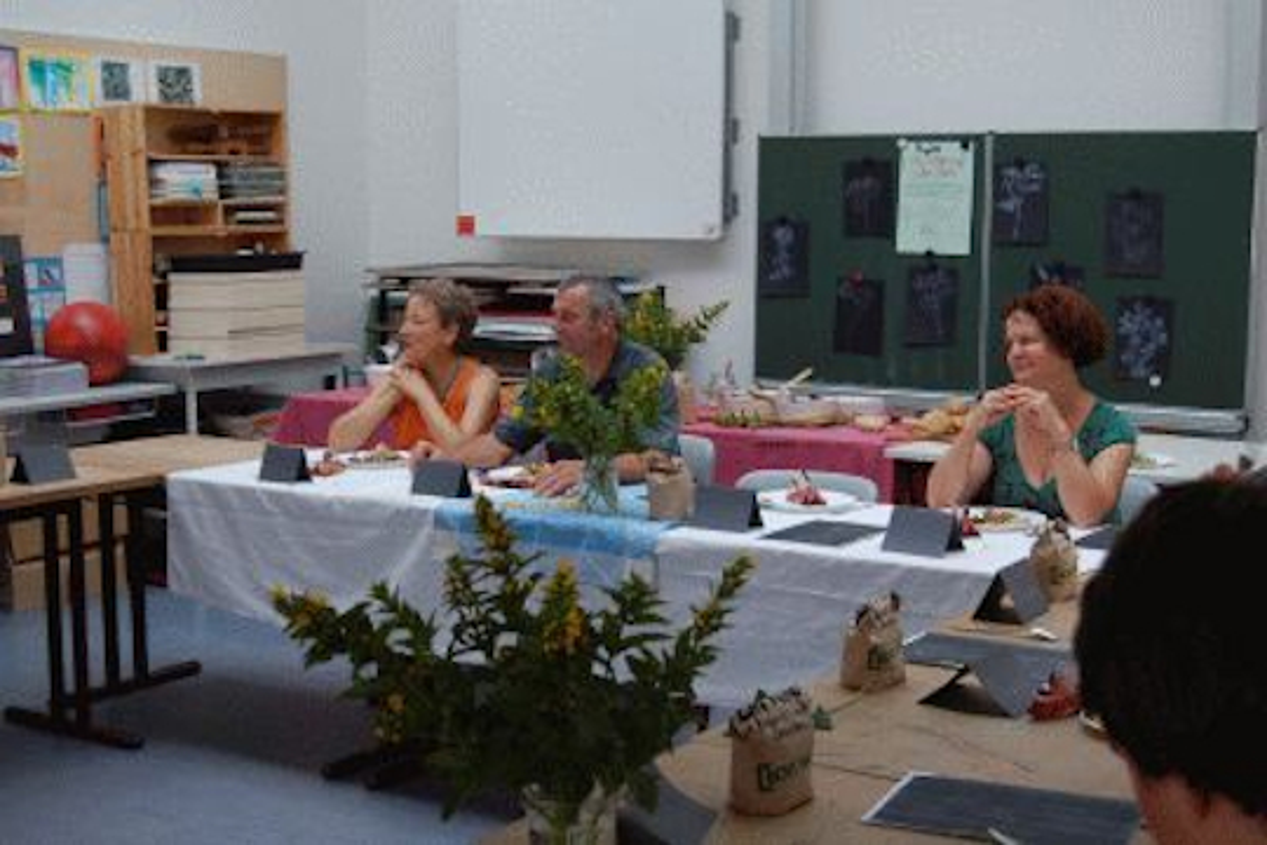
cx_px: 634
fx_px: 1795
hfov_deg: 38.9
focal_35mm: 51
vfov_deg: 26.5
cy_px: 422
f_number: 5.6
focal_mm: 34
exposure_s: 1/125
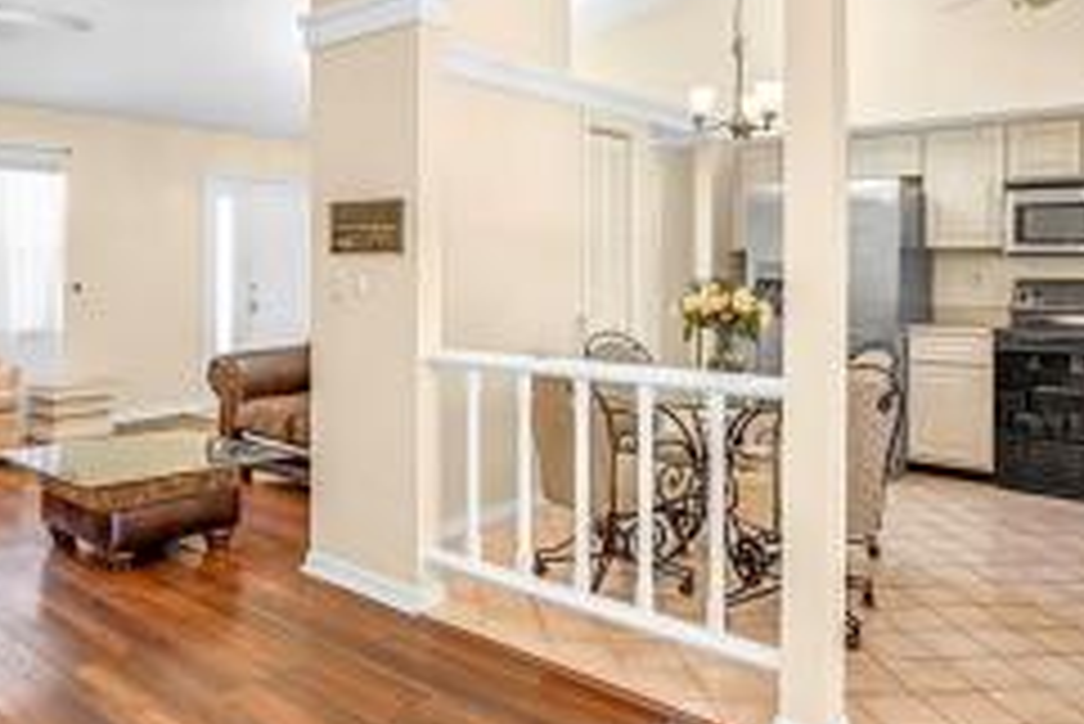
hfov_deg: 65.2
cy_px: 310
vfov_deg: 46.3
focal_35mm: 28
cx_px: 472
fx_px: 844
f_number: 9
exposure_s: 1/2.5
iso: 200
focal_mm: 15
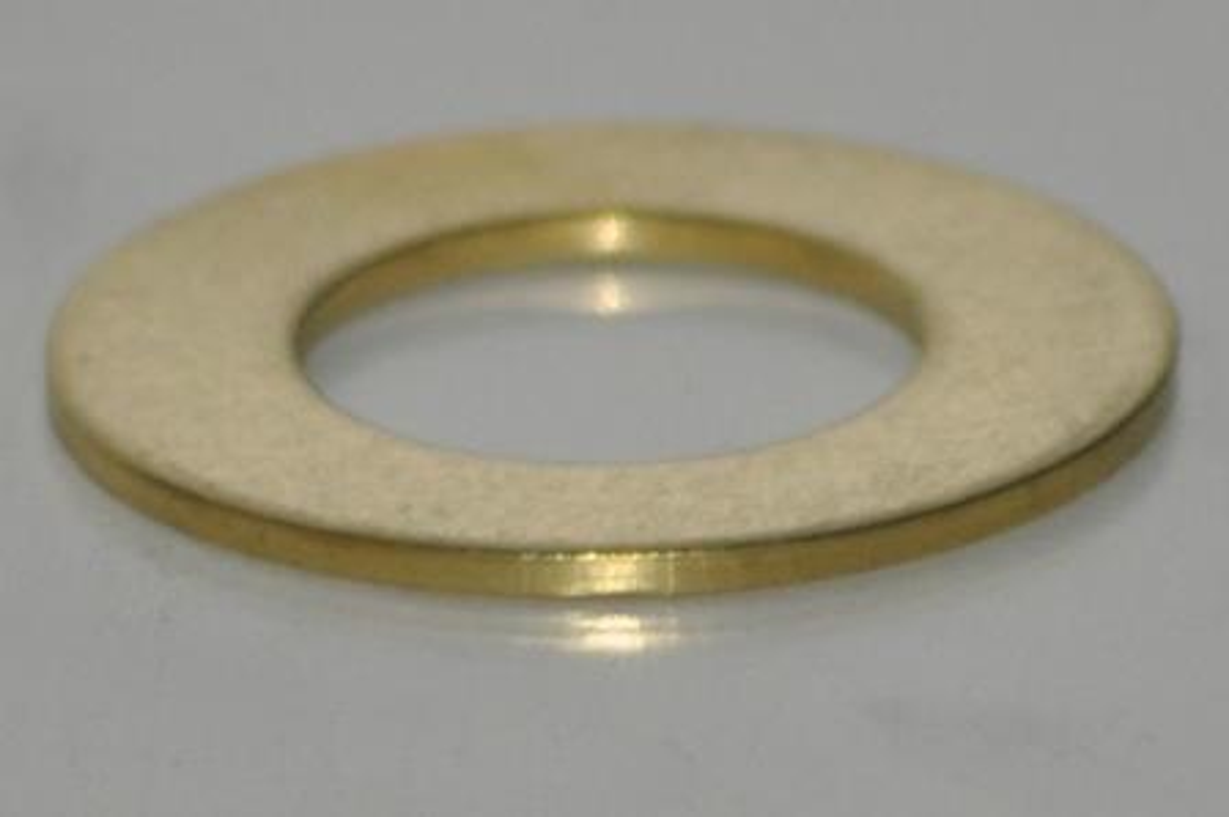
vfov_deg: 3.1
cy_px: 408
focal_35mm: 450
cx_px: 614
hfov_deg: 4.6
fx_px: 15351
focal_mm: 300
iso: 800
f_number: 5.6
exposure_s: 1/60
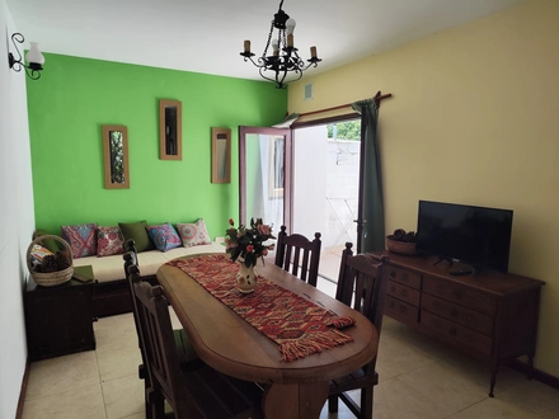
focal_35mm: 23
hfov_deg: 73.9
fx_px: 371
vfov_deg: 58.9
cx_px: 280
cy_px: 210
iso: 50
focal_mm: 6.19
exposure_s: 1/188
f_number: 1.65
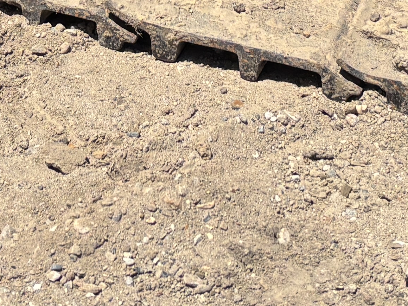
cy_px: -219
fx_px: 1509
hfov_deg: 15.4
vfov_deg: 10.9
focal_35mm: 128
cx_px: 133
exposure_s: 1/2857
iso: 50
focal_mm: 5.96
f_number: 1.6
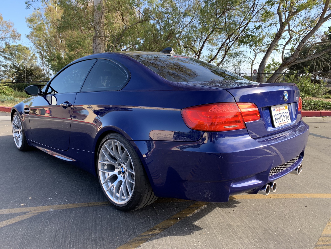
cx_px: 166
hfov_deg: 67.3
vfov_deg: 53.1
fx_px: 249
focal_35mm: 26
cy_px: 124
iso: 25
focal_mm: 4.25
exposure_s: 1/274
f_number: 1.8
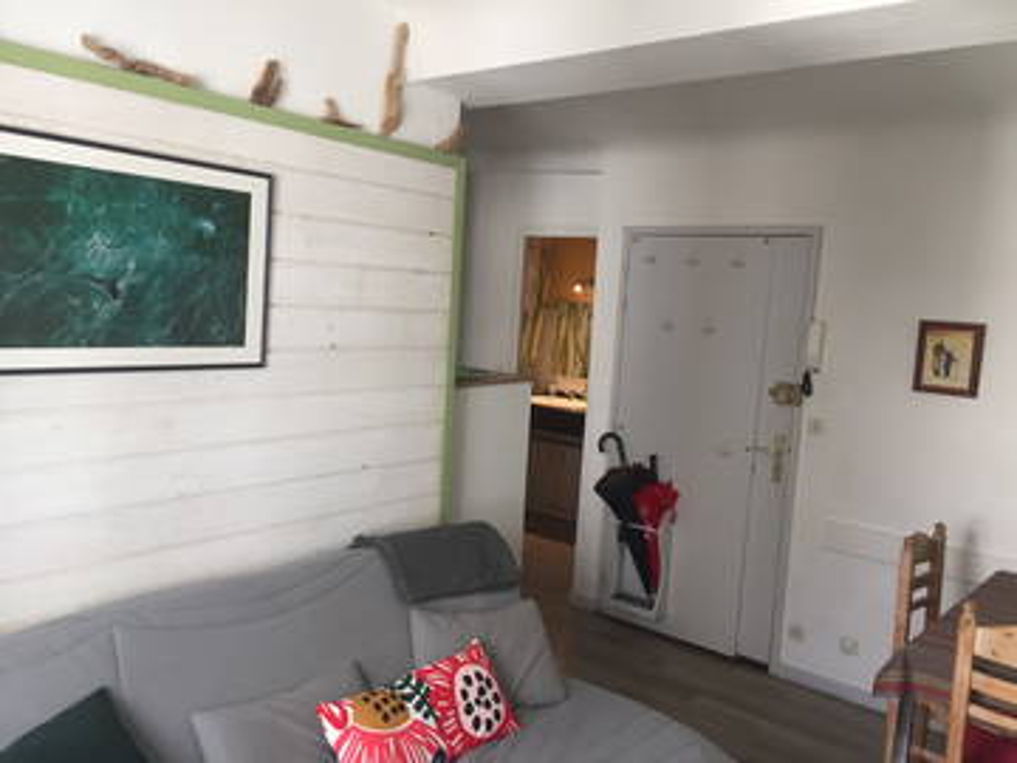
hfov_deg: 61.7
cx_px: 508
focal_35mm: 29
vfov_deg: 48.2
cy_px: 382
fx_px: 852
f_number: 2.2
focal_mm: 4.15
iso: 32
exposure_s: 1/33
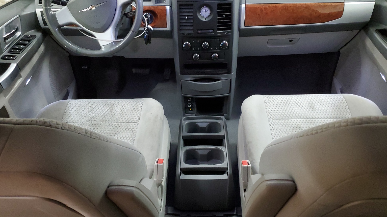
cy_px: 100
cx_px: 190
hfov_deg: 66.1
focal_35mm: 29
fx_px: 298
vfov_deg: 40.1
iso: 327
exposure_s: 1/30
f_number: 1.5
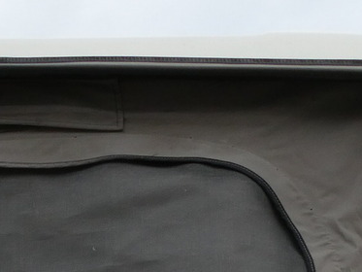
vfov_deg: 13.1
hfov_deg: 18.6
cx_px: -1
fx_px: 1077
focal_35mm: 103
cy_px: 482
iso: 100
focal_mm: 4.3
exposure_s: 1/60
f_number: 3.3
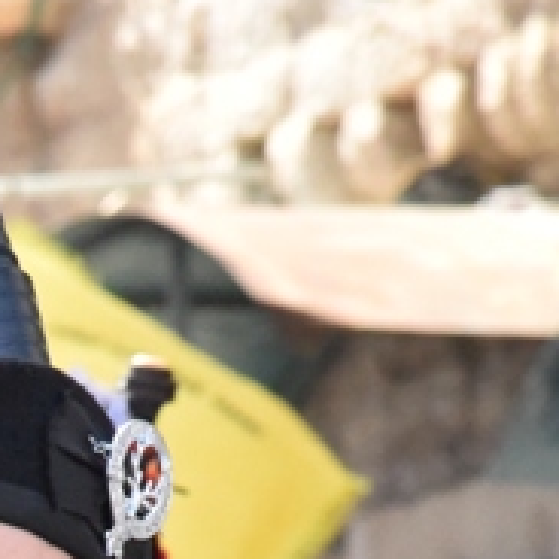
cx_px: -507
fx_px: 10359
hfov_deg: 3.1
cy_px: 974
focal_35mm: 567
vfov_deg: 3.1
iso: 6400
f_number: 10
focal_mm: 120
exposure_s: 1/2500
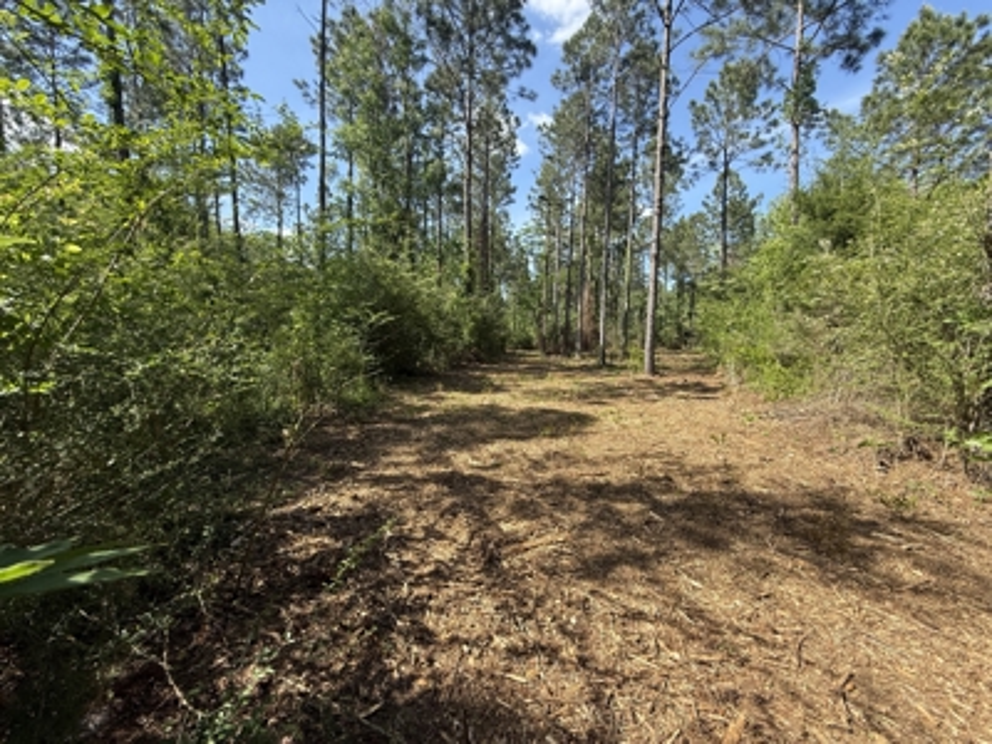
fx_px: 401
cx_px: 496
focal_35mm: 14
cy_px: 372
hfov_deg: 102.1
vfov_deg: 85.7
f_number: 2.2
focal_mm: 2.22
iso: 50
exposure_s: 1/545
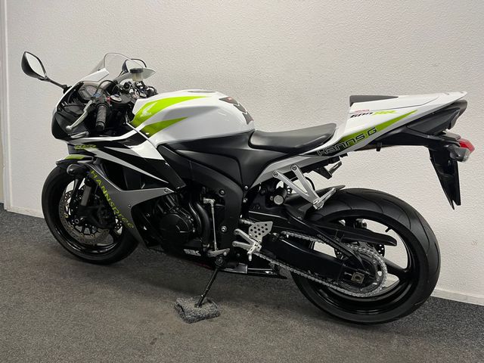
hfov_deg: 67.3
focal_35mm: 26
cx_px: 242
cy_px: 182
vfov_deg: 53.1
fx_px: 364
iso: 80
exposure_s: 1/50
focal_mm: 5.1
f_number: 1.6
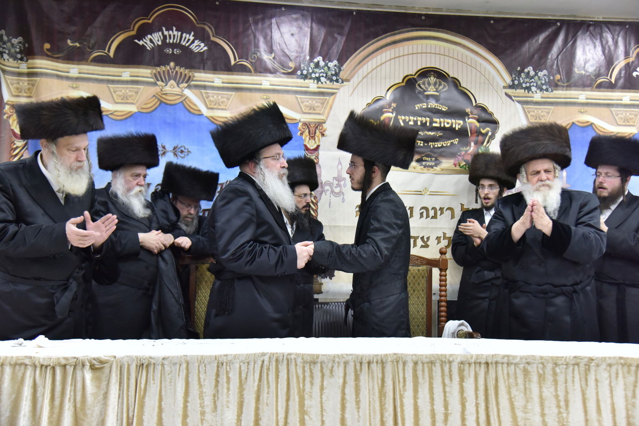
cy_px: 213
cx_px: 320
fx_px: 781
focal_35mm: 44
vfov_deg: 30.5
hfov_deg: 44.5
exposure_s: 1/160
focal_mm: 44
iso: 2000
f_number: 4
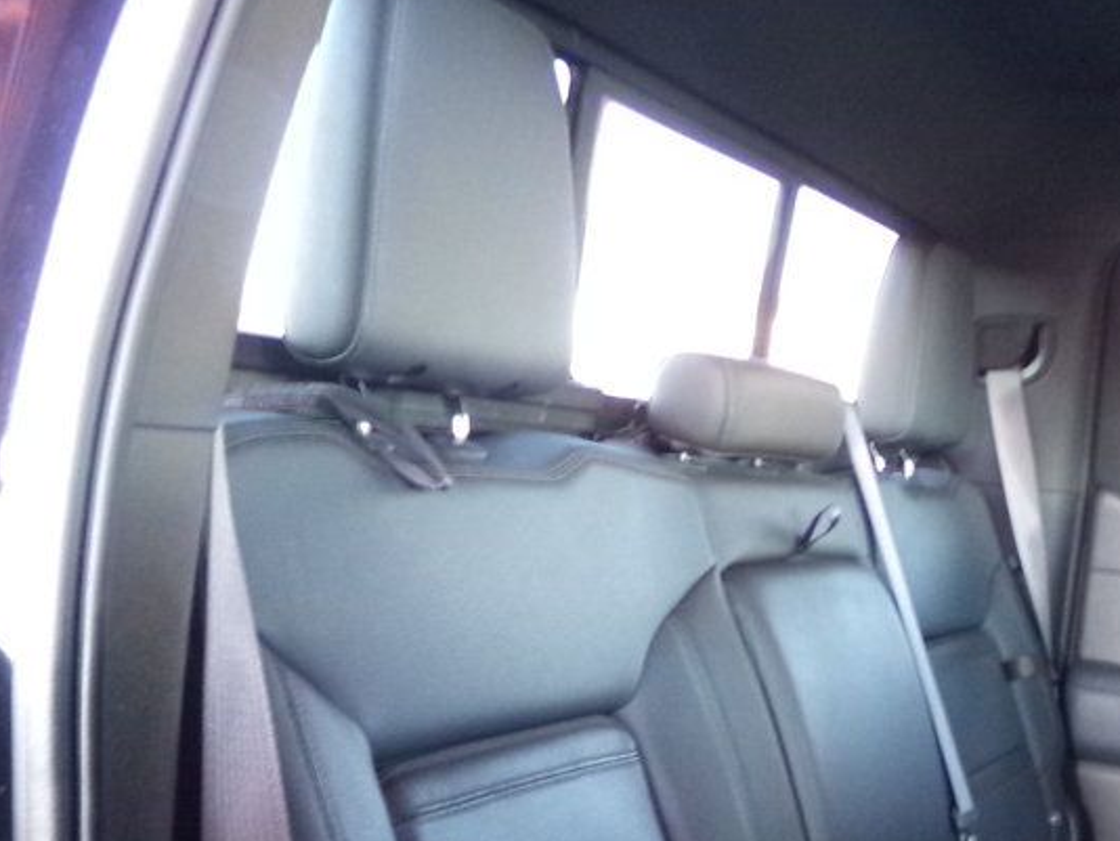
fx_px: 1489
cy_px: 782
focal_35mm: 46
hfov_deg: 40.0
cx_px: 849
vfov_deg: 30.0
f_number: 3.7
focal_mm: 4.3
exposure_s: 1/15
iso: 800
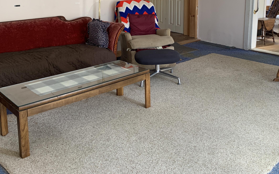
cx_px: 161
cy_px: 31
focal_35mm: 39
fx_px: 297
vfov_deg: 31.8
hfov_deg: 50.2
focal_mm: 4.25
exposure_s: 1/102
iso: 100
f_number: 1.8
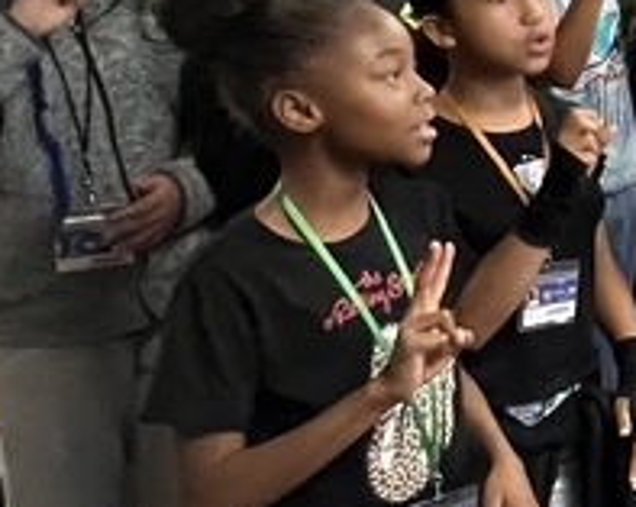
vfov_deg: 22.1
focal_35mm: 66
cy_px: -13
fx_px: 1240
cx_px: 1004
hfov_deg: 22.5
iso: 640
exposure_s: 1/60
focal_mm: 1.57
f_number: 1.8
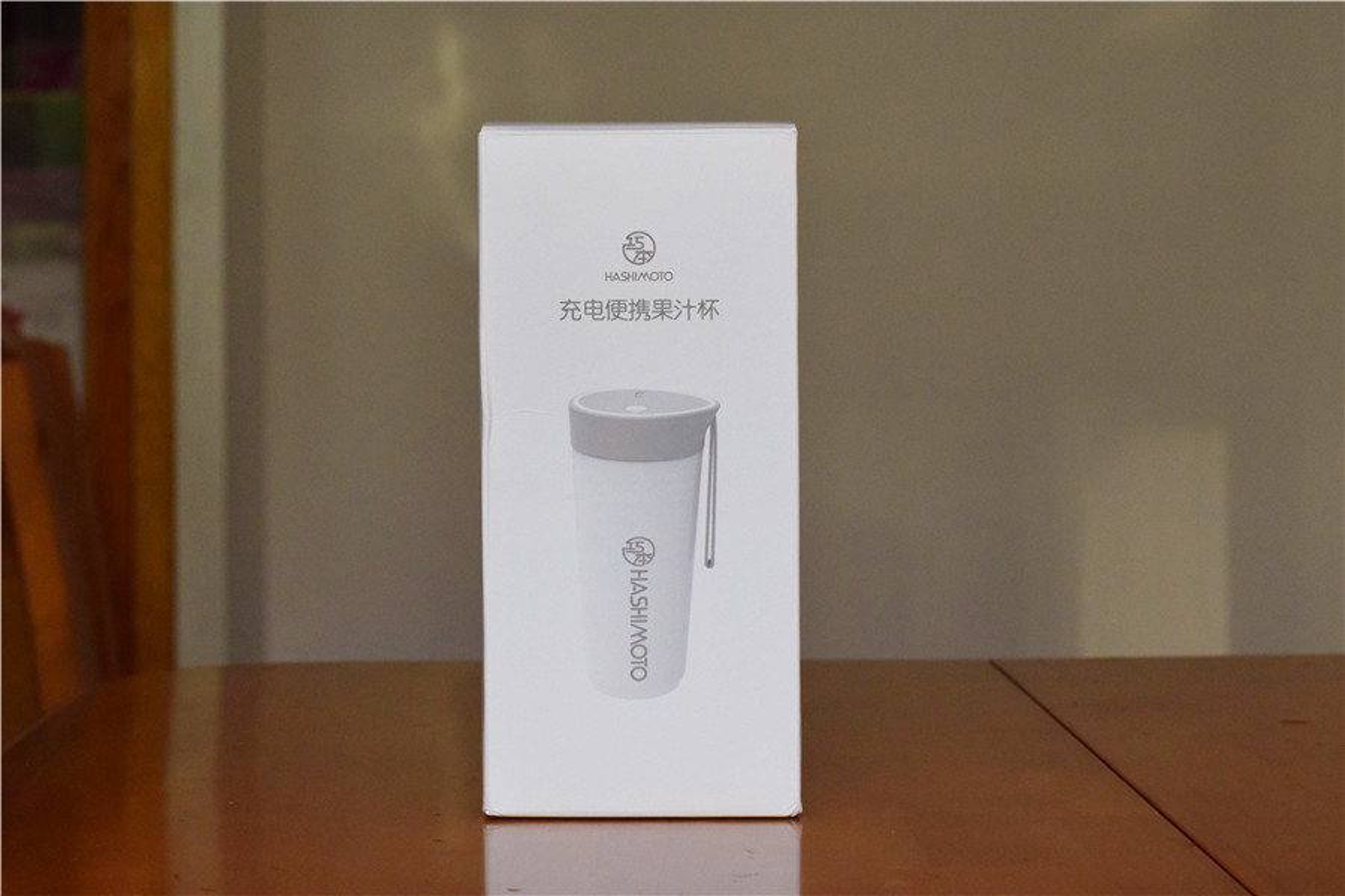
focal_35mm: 75
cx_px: 672
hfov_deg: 27.0
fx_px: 2802
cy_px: 448
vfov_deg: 18.2
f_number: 7.1
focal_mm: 50
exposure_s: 1/400
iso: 4000
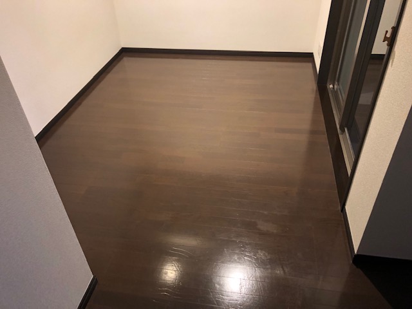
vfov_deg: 49.7
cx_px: 206
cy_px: 154
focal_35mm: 28
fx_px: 333
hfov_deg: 63.4
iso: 640
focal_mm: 3.99
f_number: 1.8
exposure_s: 1/33
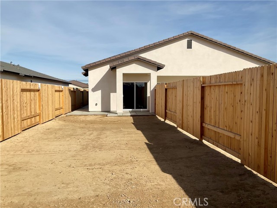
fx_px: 232
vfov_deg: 48.2
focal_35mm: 29
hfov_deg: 61.7
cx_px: 138
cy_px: 104
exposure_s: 1/3788
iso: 16
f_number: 1.8
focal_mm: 3
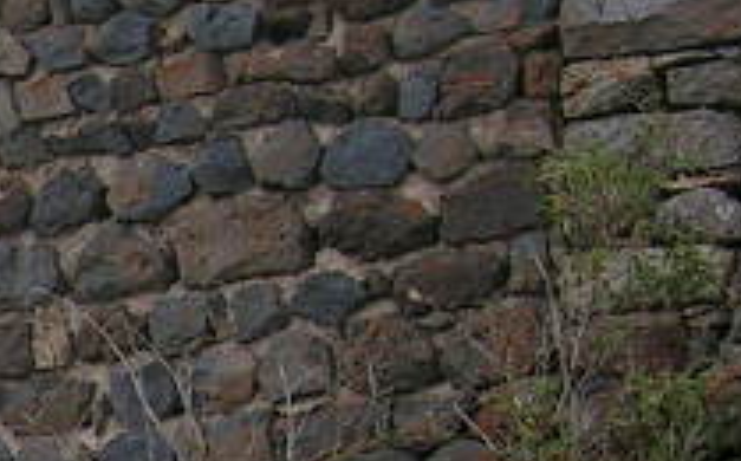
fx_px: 3670
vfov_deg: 7.1
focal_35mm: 182
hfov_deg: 10.6
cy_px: 734
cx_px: -713
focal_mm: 5.4
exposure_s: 1/224
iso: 50
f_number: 4.8
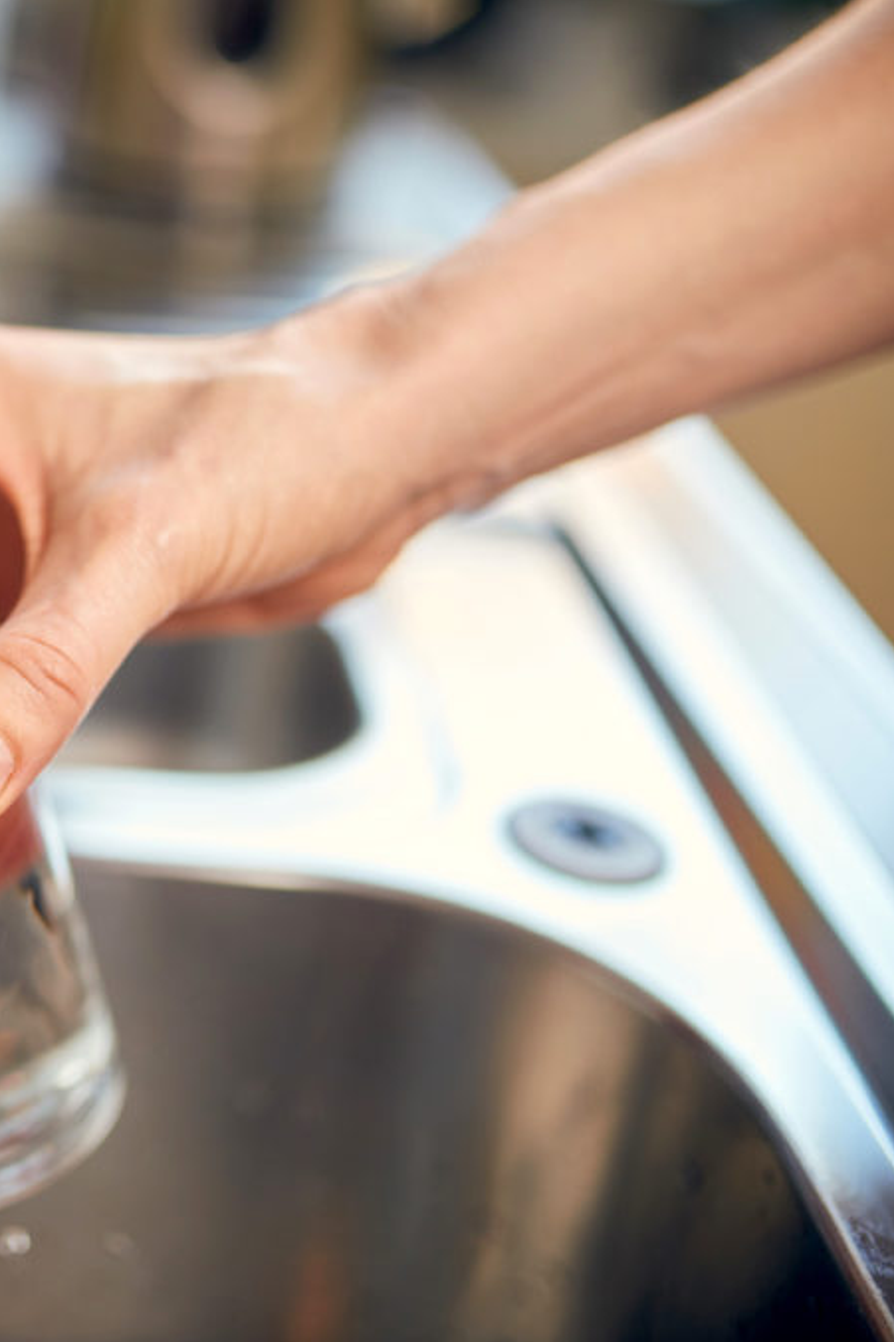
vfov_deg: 37.5
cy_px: 674
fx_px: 1975
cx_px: -85
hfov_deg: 23.9
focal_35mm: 53
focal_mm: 35
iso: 100
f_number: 1.8
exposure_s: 1/60
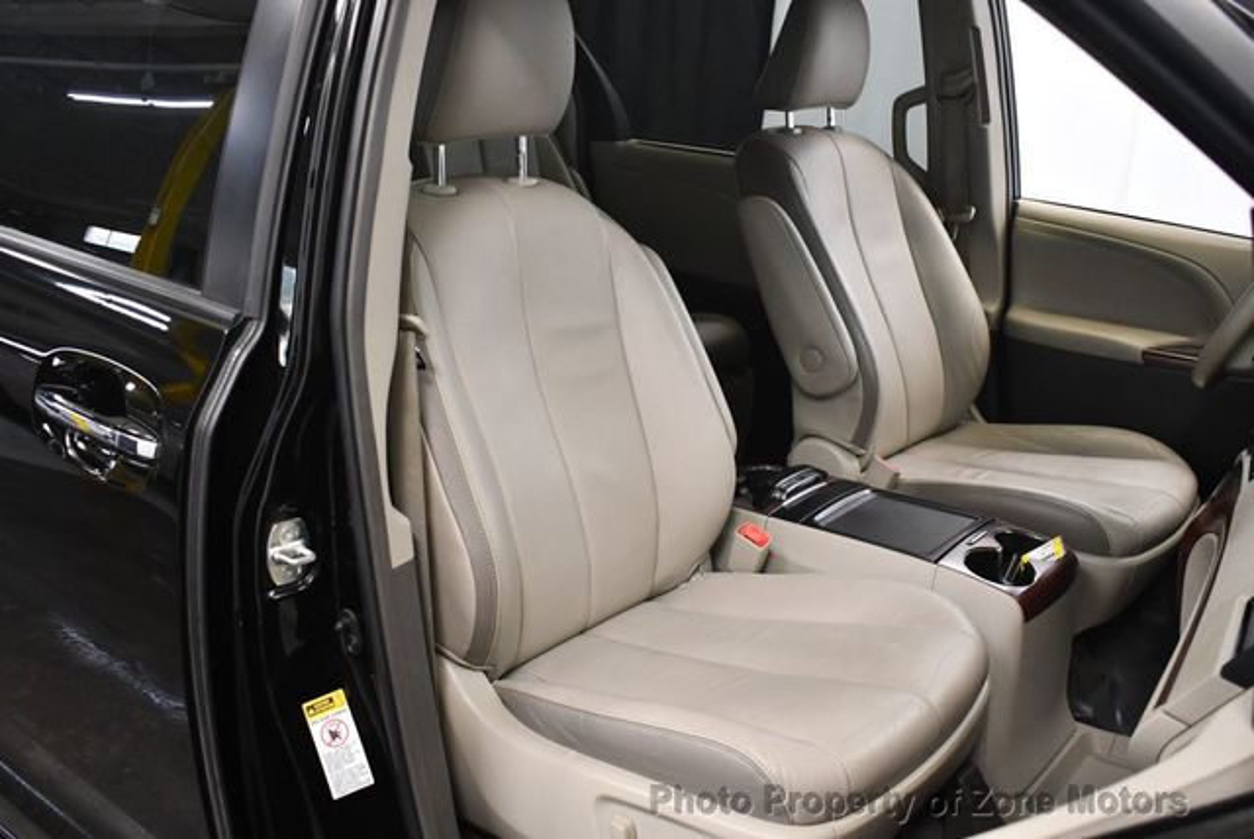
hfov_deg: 53.1
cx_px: 627
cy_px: 420
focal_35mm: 36
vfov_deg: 36.9
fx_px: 1255
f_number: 3.5
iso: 1800
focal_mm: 18
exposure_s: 1/125
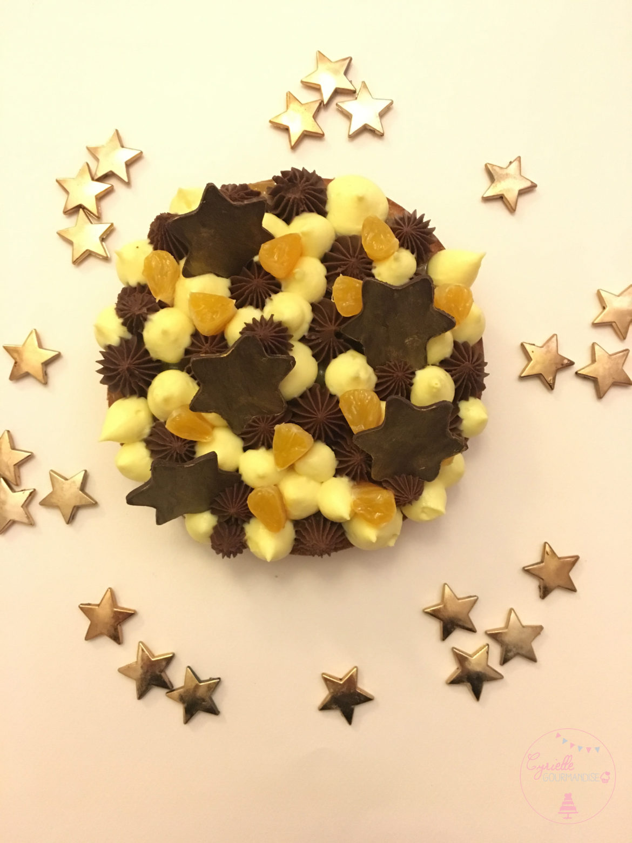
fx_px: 706
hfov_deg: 48.2
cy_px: 422
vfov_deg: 61.7
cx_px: 316
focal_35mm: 29
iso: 320
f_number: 2.2
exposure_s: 1/17
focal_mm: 4.15
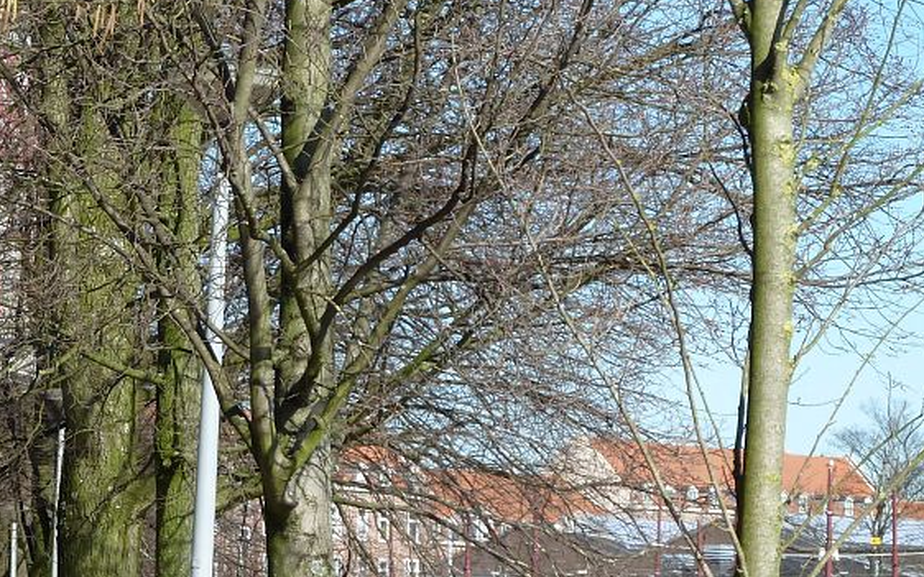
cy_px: 449
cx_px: 145
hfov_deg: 10.4
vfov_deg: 6.5
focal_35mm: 201
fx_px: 5061
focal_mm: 17
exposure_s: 1/250
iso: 80
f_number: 4.3
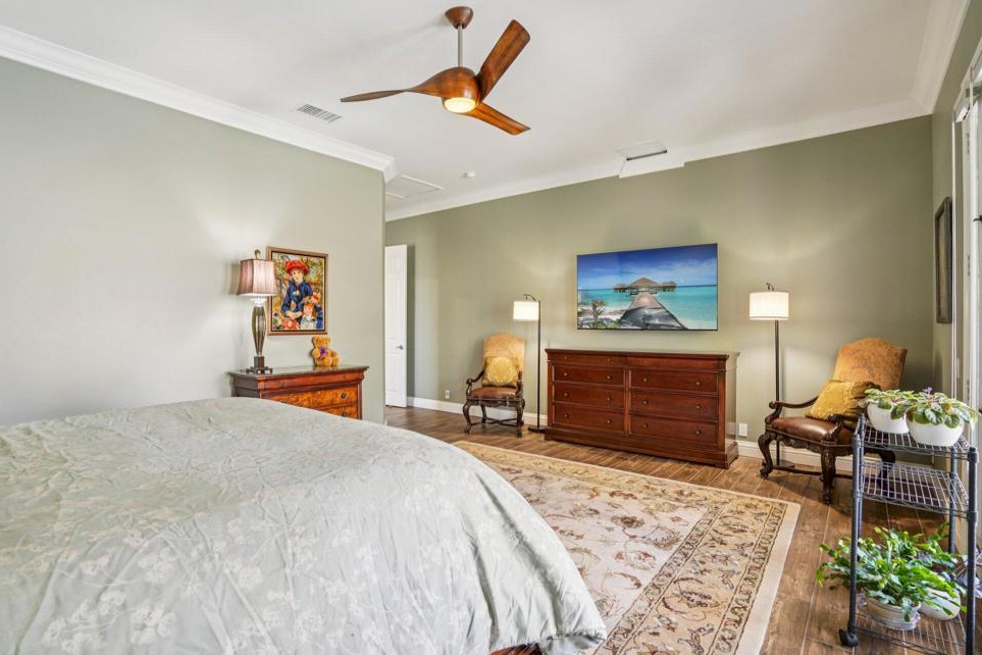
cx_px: 467
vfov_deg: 70.4
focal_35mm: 17
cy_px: 331
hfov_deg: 93.2
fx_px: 464
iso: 400
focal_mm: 16
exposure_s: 1/8
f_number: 7.1
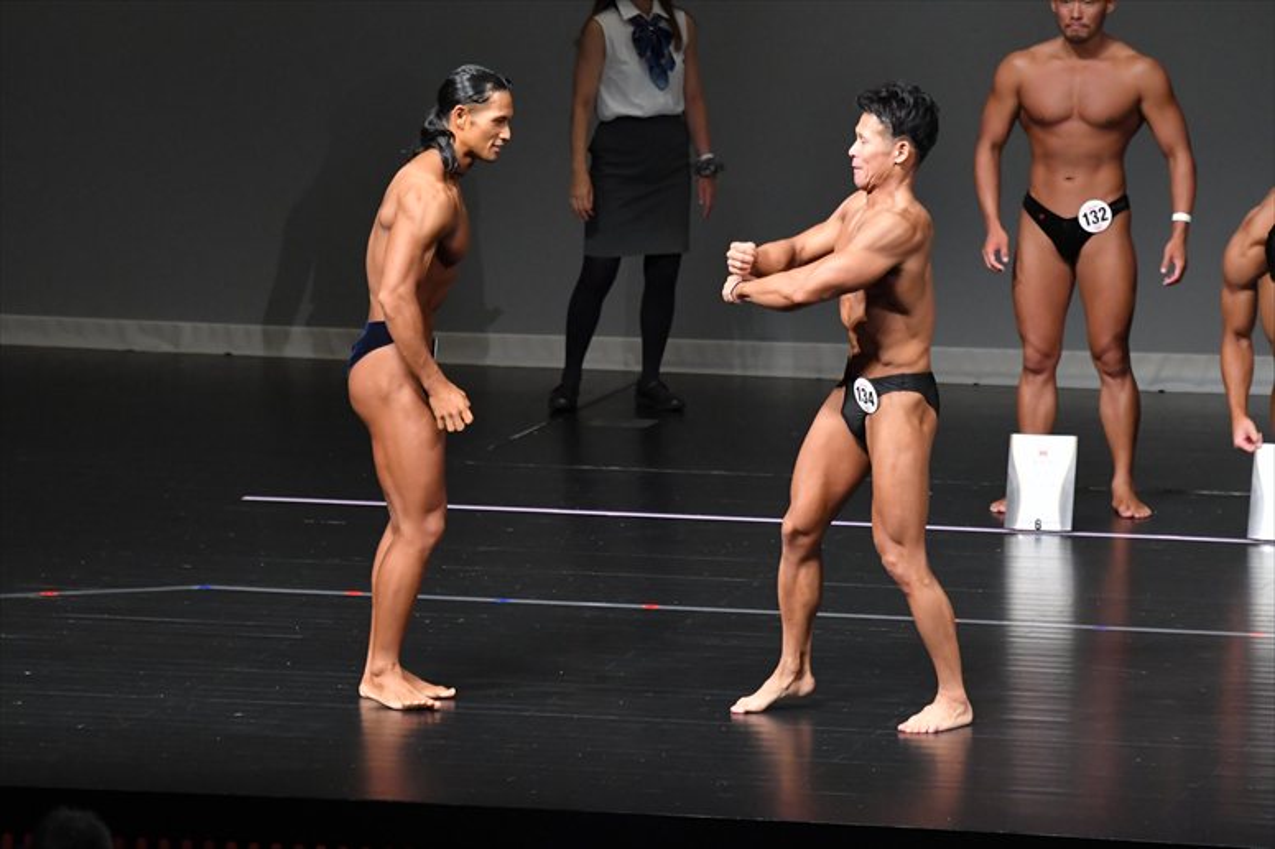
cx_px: 638
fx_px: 10089
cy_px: 424
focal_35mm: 285
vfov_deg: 4.8
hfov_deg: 7.2
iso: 5000
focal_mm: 190
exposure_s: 1/400
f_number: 5.6
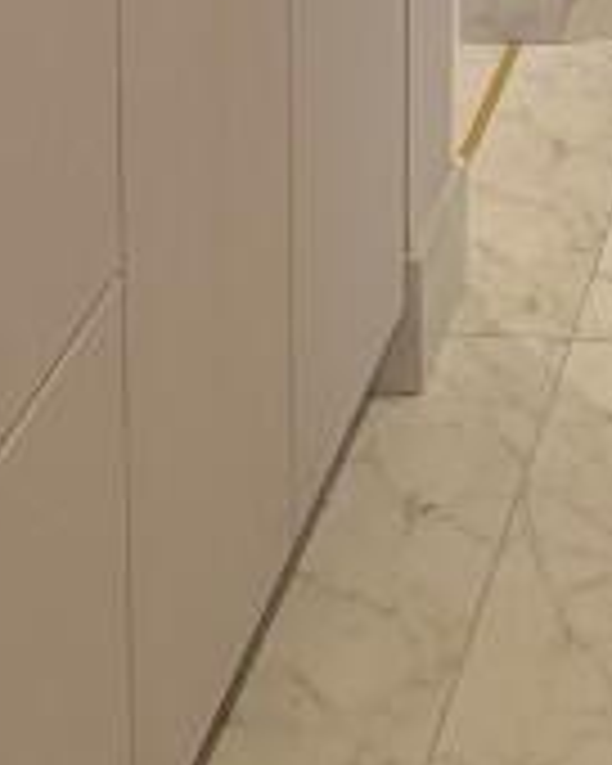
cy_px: -502
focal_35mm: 141
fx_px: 3192
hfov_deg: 10.6
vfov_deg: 12.7
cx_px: 932
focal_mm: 6.9
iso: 188
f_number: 1.68
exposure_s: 1/613
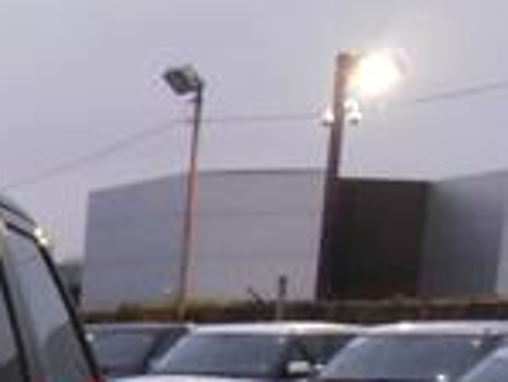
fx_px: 1895
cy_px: 648
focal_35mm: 129
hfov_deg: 12.9
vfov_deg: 10.9
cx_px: -566
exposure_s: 1/30
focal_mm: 5.25
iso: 320
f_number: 3.5
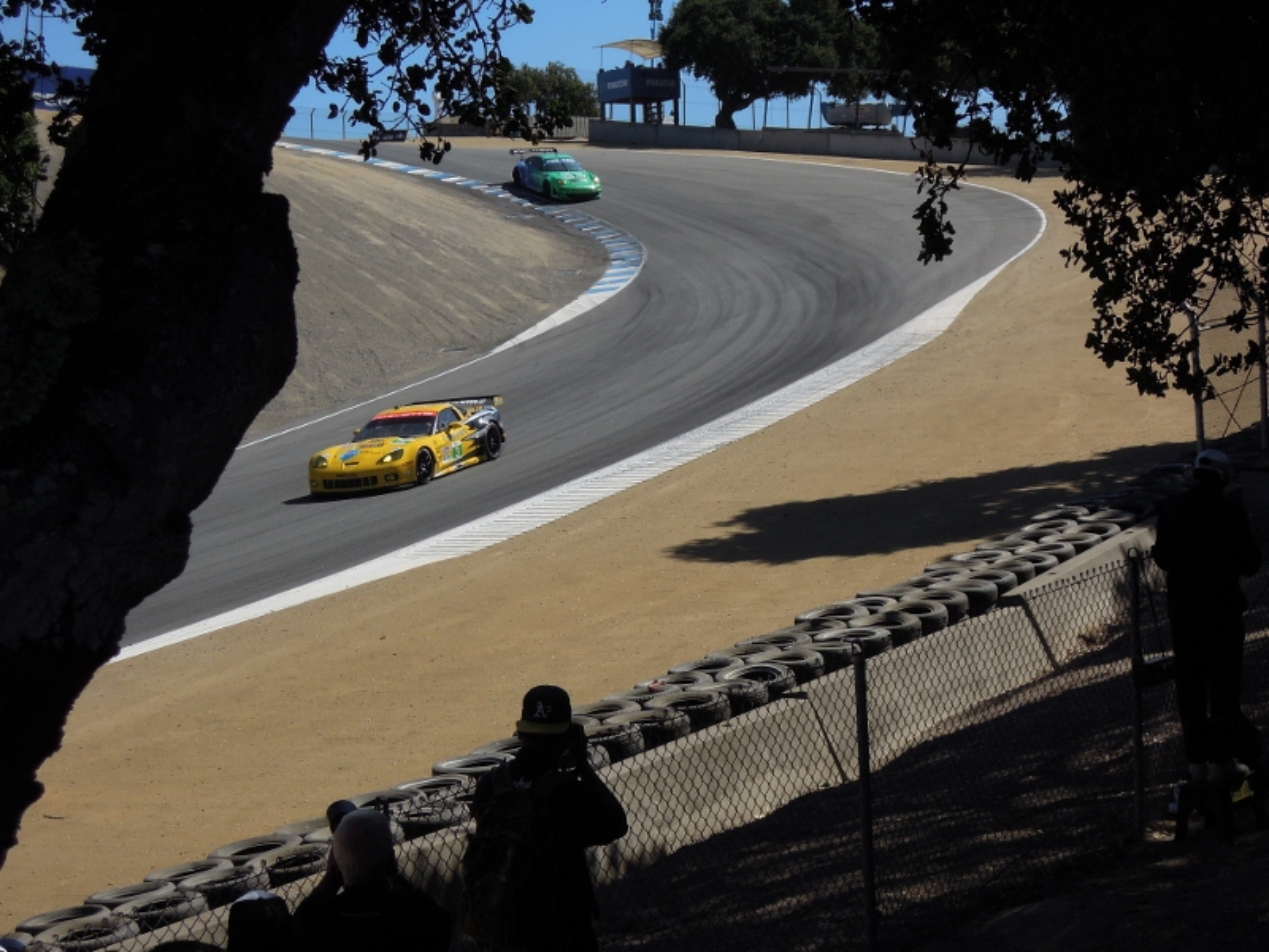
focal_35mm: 85
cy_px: 476
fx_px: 3116
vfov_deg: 17.4
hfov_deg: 23.0
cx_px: 634
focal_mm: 15.2
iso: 160
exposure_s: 1/1600
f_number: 4.5
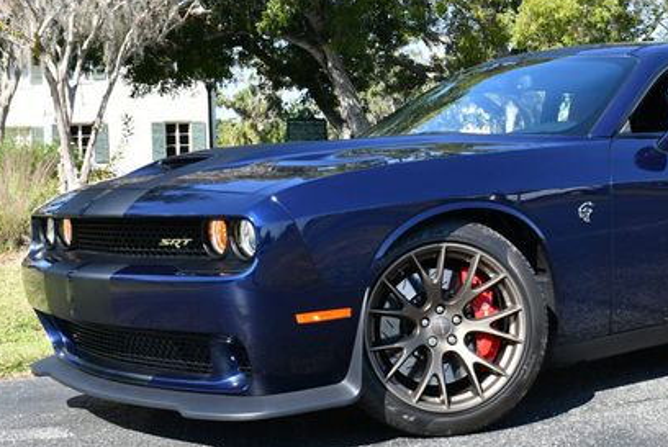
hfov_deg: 28.8
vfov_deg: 19.7
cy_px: 146
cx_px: 501
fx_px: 1282
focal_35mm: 69
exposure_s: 1/250
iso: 200
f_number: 8
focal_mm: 22
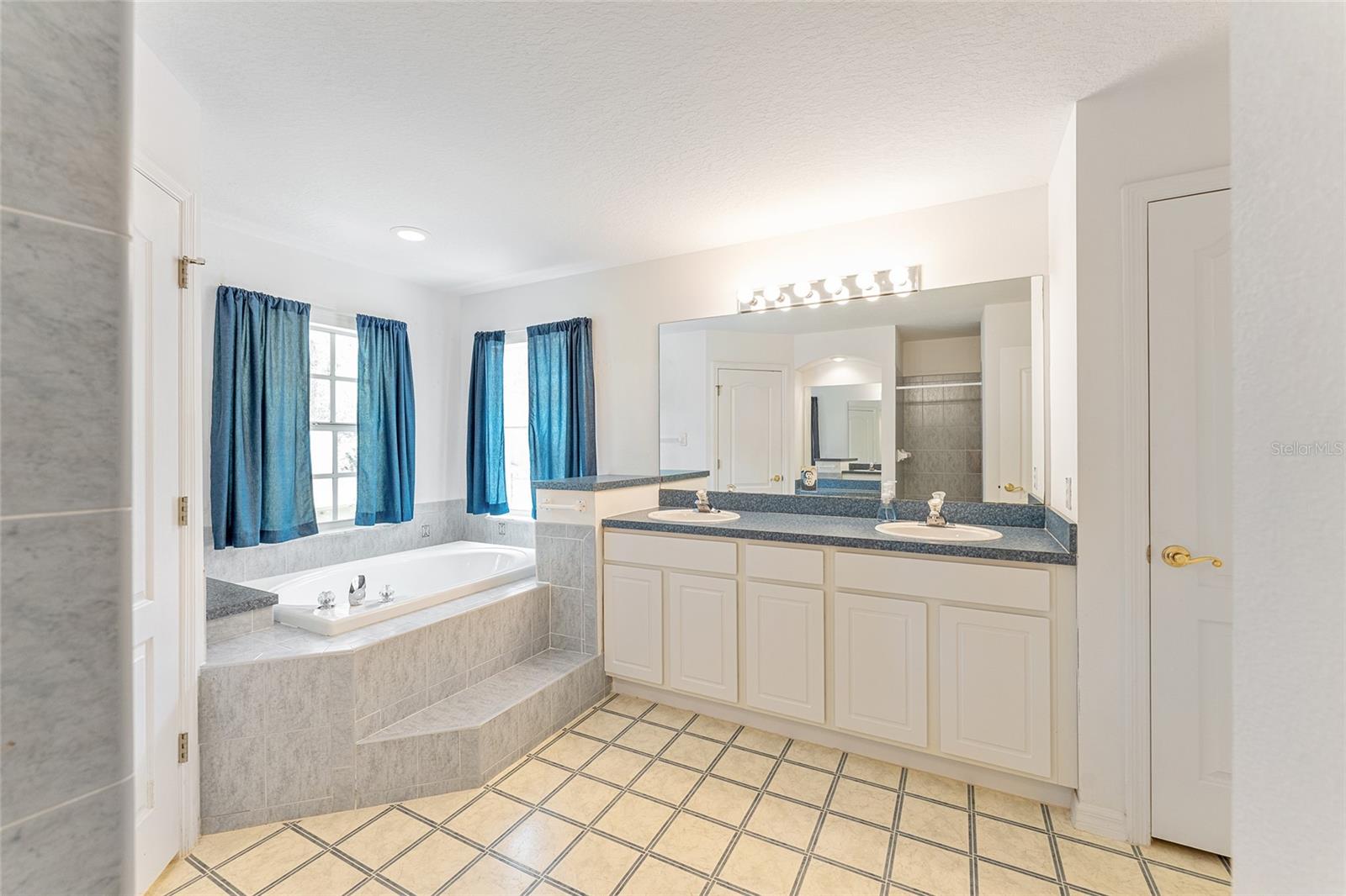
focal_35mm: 14
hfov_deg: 104.3
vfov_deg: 81.2
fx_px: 523
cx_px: 673
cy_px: 448
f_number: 7.1
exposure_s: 1/10
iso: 400
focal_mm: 14
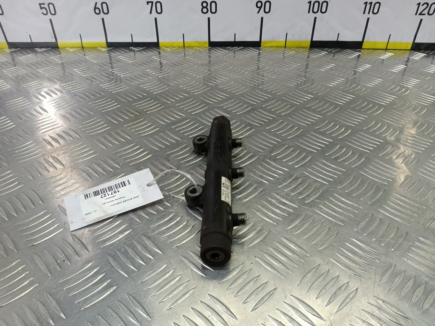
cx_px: 218
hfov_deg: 73.9
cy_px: 163
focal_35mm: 23
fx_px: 289
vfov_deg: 58.9
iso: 107
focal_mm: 4.11
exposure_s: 1/50
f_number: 1.6
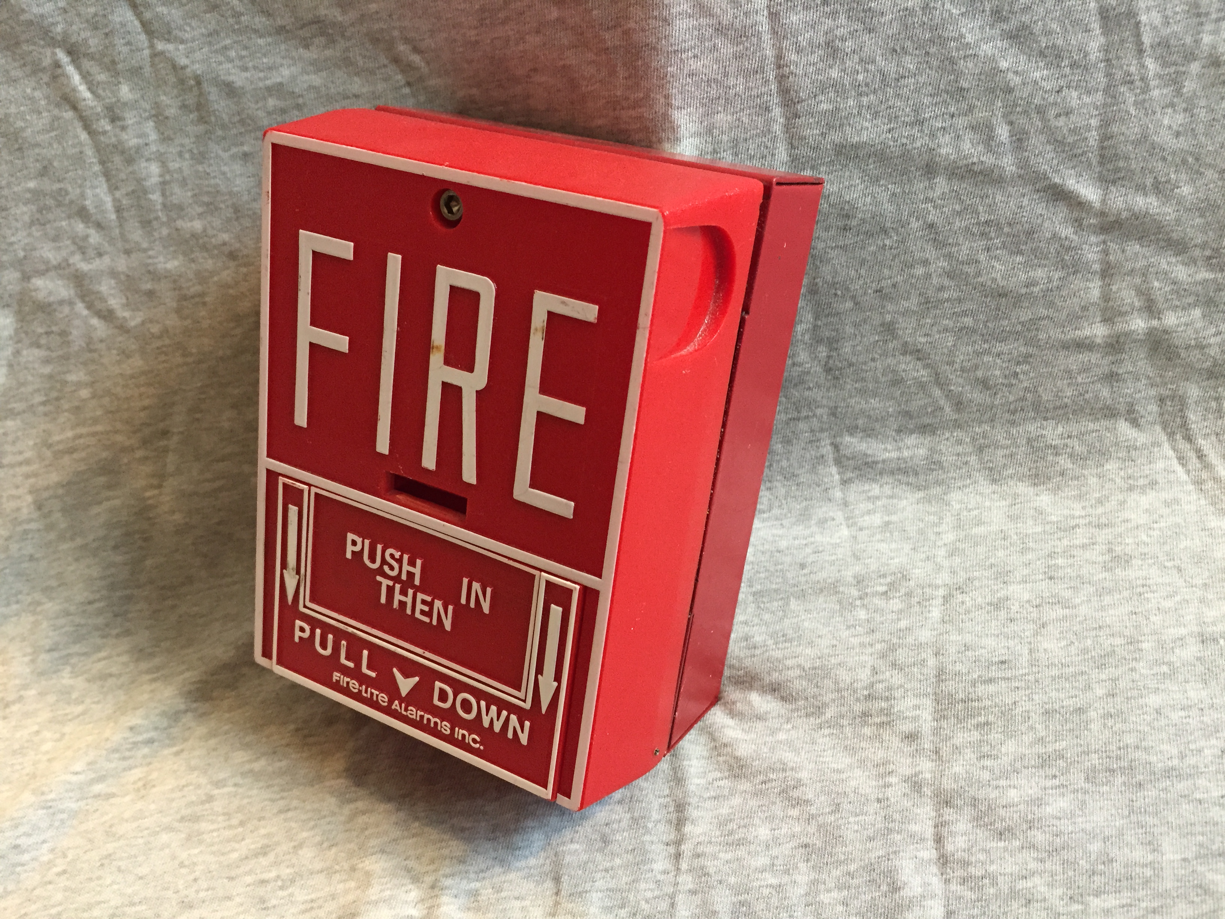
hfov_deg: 61.7
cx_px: 612
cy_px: 460
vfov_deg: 48.2
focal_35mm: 29
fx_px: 1026
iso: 200
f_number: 2.2
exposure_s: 1/30
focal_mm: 4.15
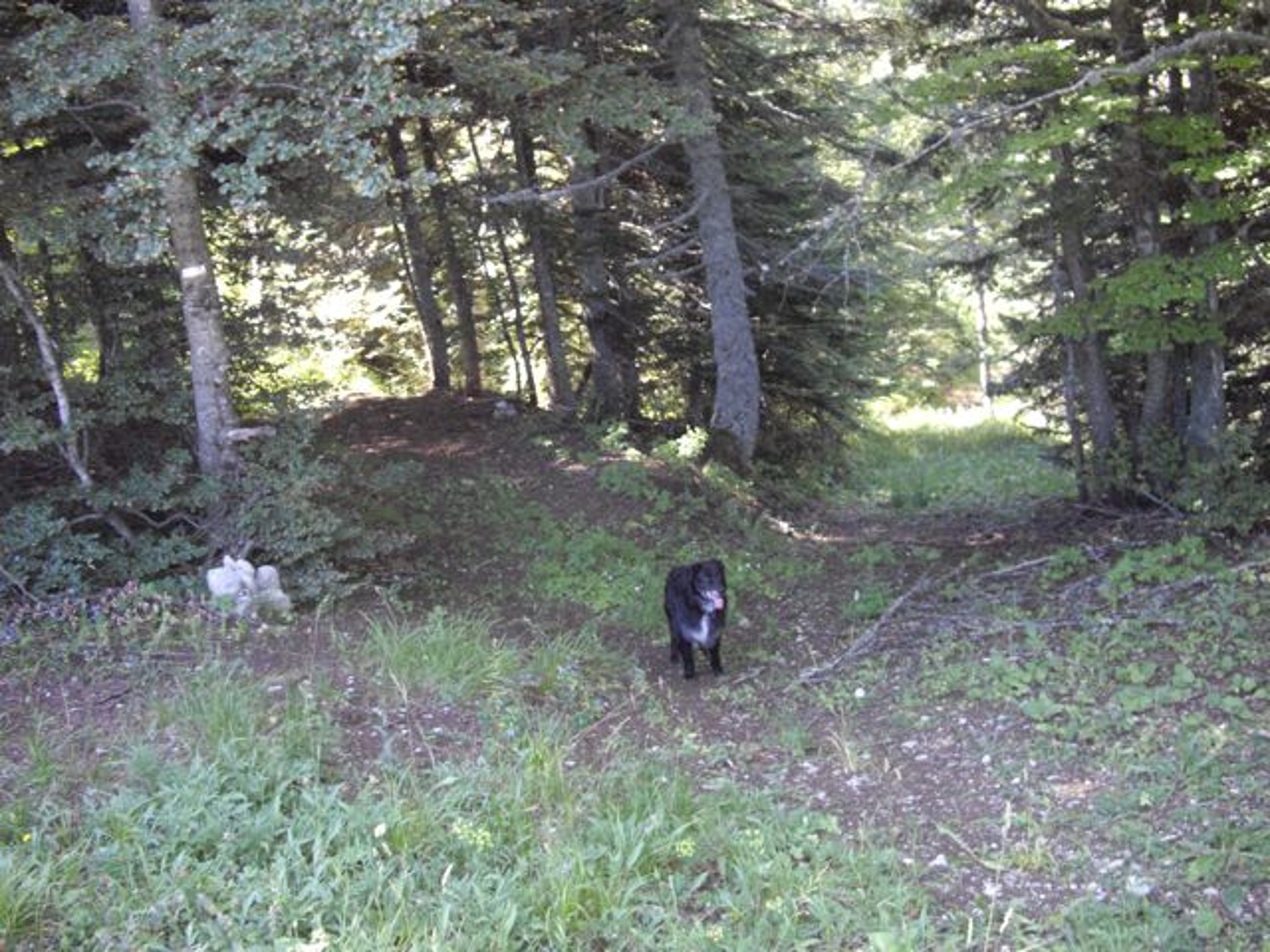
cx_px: 635
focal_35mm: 38
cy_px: 476
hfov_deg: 49.0
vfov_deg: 37.7
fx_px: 1394
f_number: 2.8
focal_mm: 7.9
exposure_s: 1/50
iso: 200
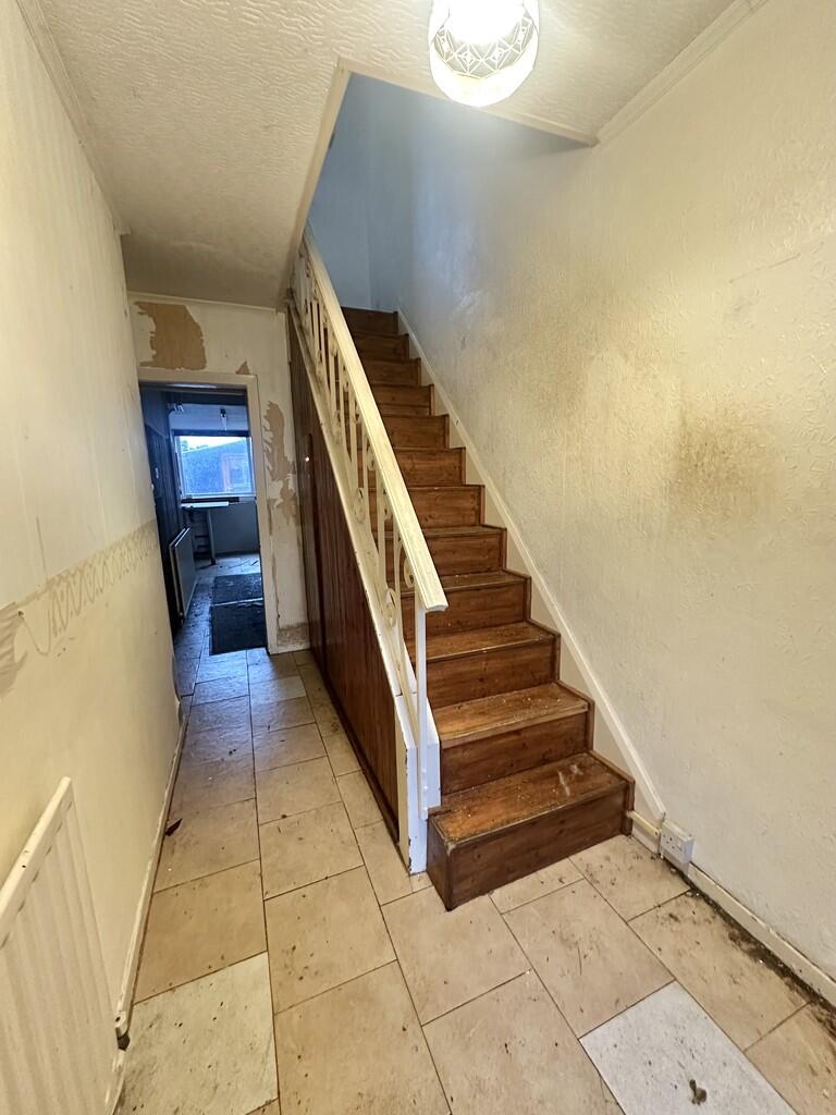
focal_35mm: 14
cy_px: 558
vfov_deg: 102.1
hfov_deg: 85.7
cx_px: 418
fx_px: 451
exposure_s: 1/50
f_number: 2.2
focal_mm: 2.22
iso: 500
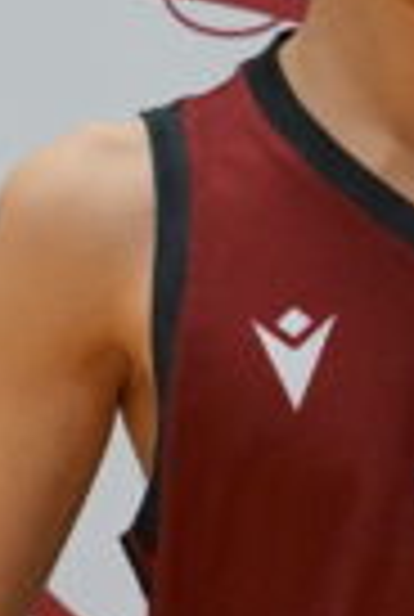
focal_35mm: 360
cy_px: 441
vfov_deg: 5.7
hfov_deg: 3.8
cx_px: 378
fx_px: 6182
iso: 3200
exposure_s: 1/160
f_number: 4.5
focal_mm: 55
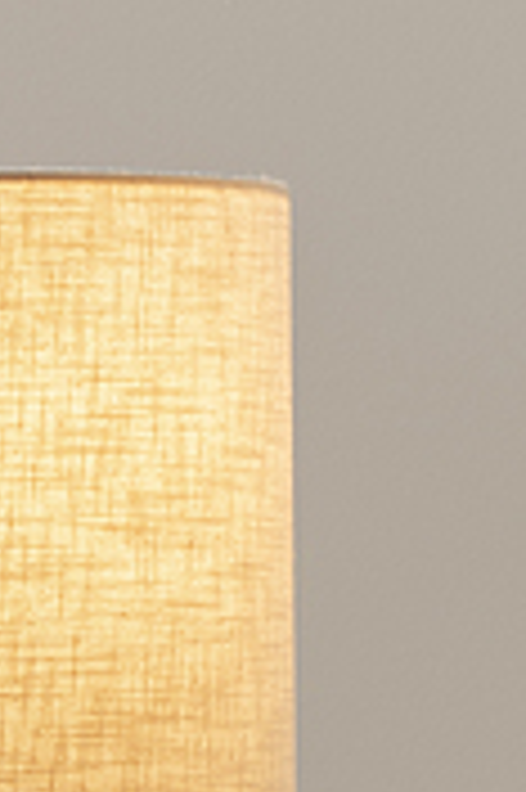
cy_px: 650
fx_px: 9310
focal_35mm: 424
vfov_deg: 4.9
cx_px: 544
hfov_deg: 3.2
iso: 100
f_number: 10
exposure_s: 1/125
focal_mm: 86
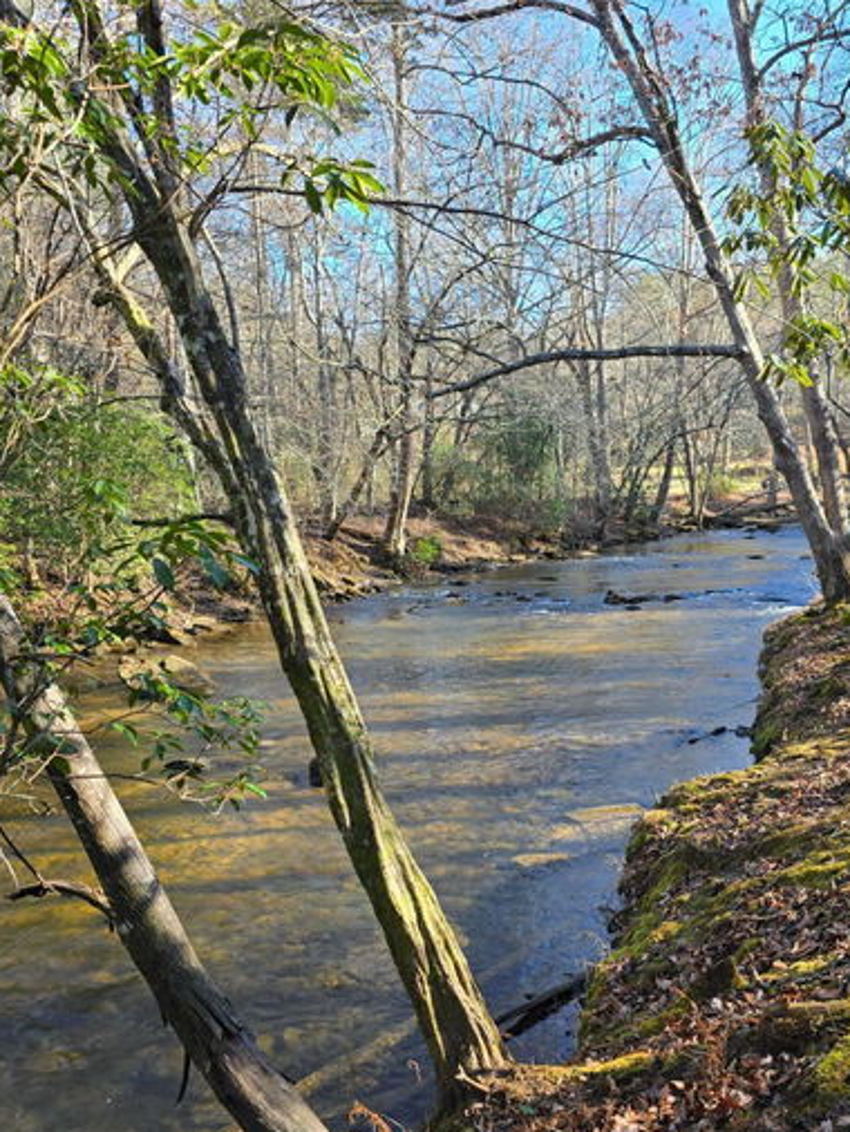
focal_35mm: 31
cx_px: 552
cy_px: 635
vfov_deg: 58.2
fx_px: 1014
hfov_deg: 44.9
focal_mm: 6.3
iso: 16
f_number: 1.7
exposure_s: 1/180
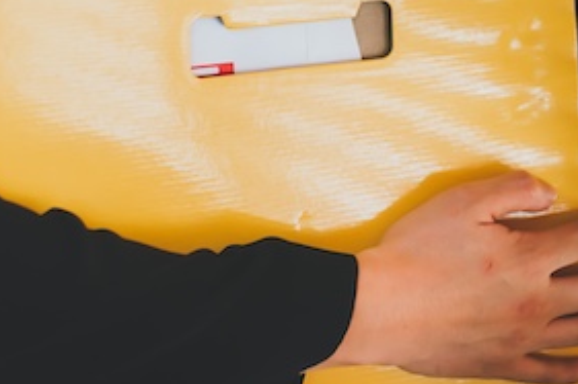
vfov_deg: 11.8
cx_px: 516
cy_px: -28
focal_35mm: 114
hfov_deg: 17.7
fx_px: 1829
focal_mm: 50
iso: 400
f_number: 2
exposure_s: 1/250
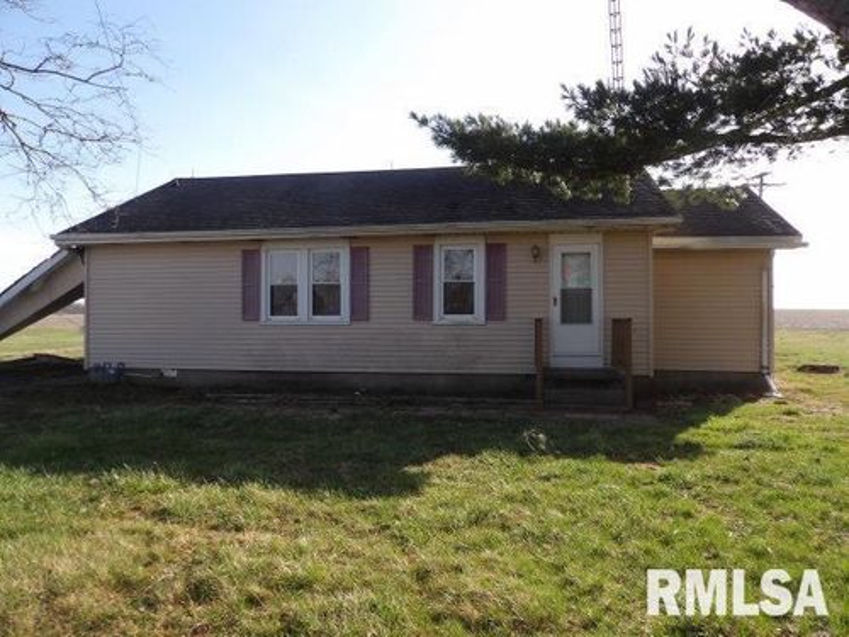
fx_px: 589
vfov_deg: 56.8
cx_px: 424
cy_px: 318
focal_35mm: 24
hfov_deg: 71.6
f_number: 3.2
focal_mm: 4.3
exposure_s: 1/472
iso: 100
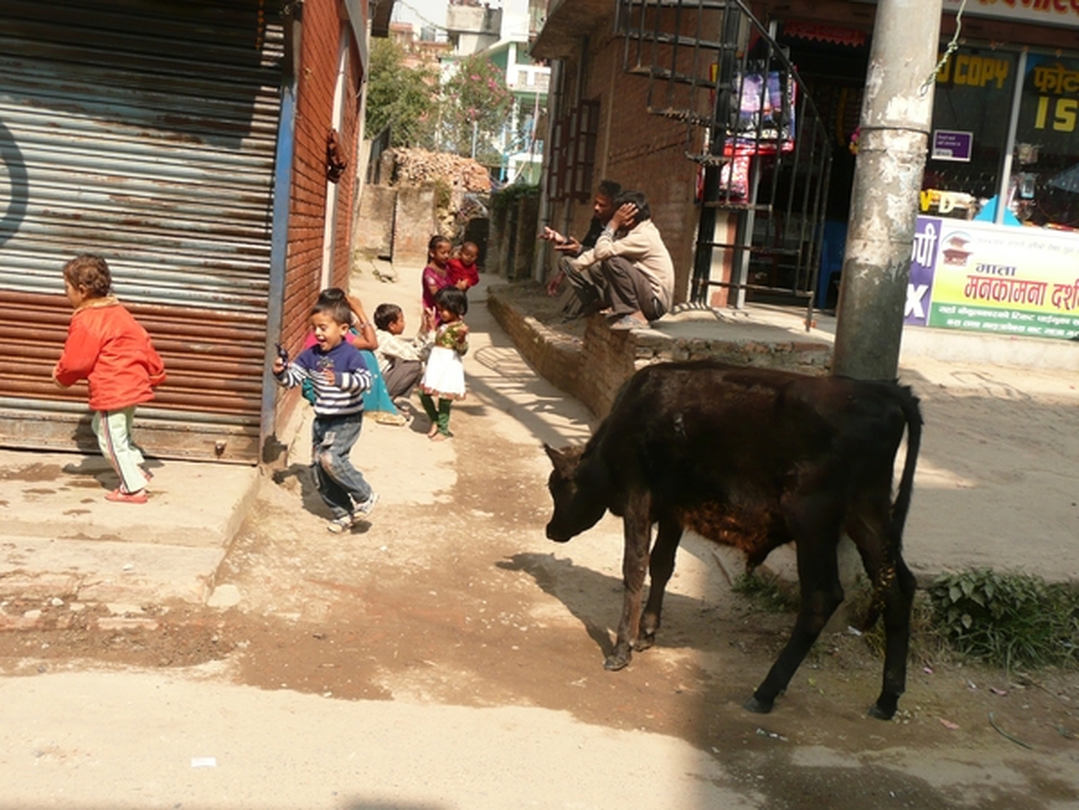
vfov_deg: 37.7
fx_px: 1184
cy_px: 405
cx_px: 540
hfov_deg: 49.0
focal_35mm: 38
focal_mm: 6.2
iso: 100
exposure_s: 1/320
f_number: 3.8
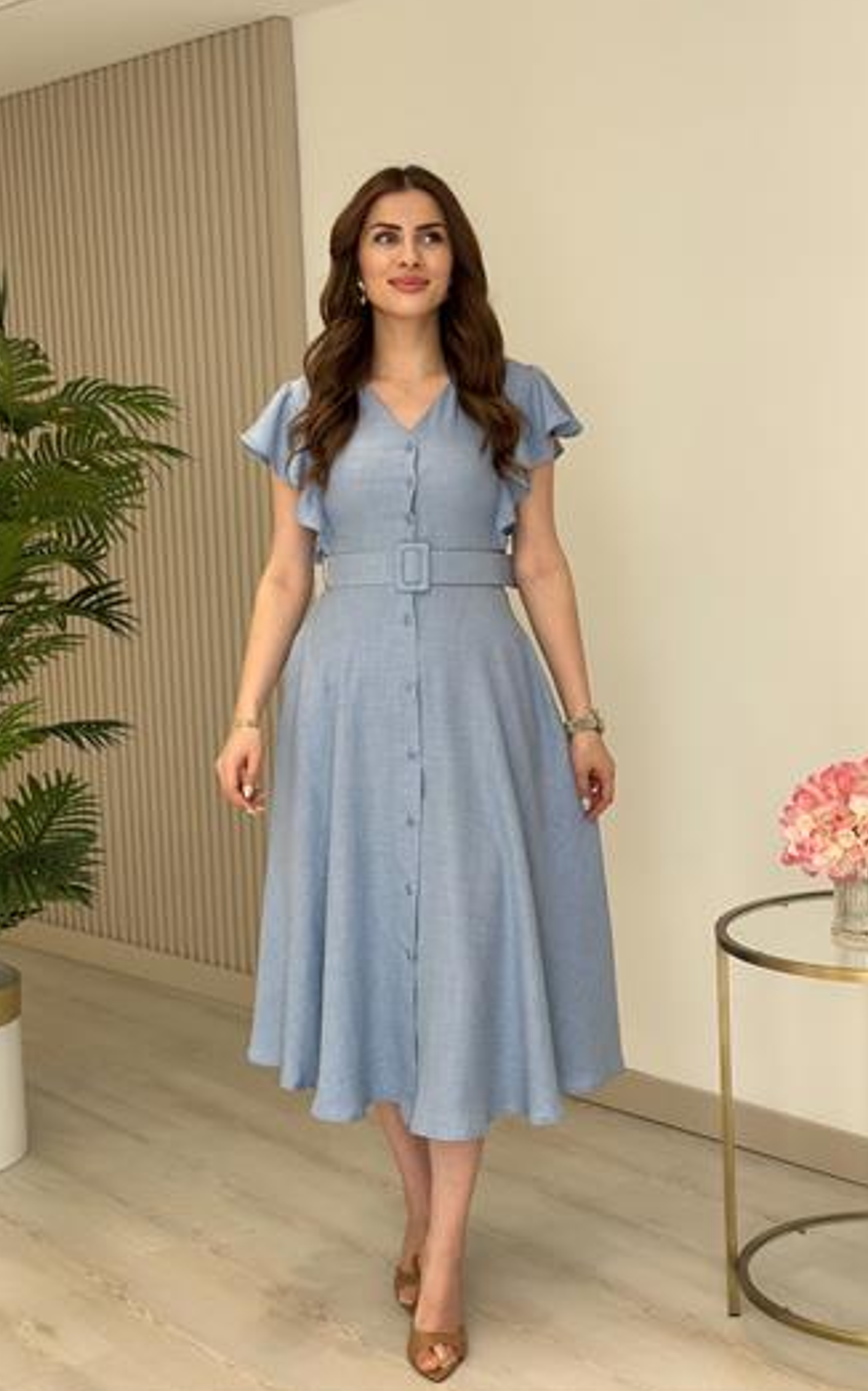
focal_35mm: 52
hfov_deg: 24.9
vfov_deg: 38.9
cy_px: 689
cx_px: 426
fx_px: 1969
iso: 80
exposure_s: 1/529
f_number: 1.78
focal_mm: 6.86
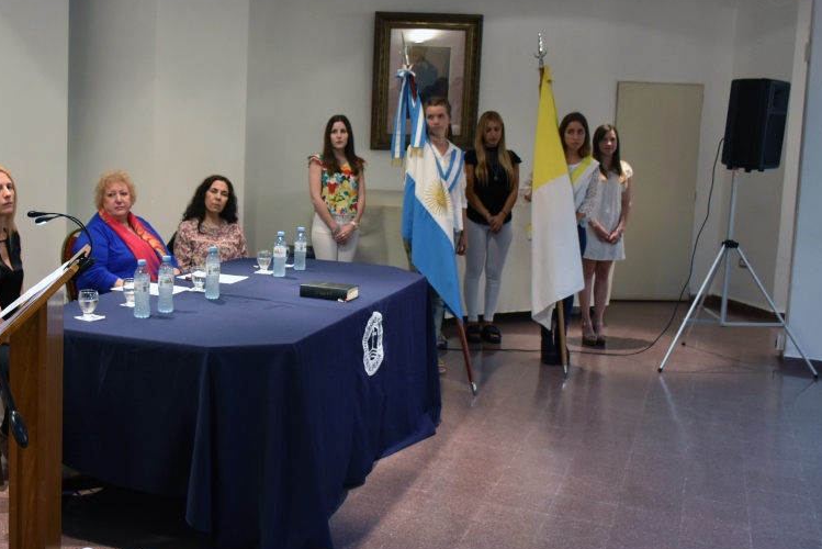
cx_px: 274
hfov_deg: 46.6
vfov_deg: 32.6
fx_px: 936
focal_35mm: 41
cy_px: 219
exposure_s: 1/50
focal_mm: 20
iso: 1600
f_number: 3.5
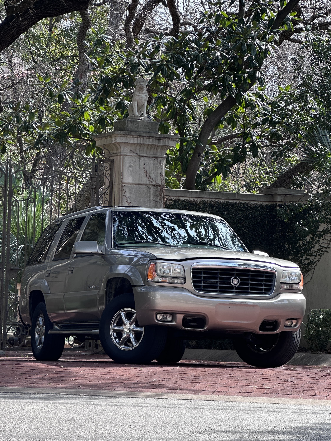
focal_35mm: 77
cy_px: 220
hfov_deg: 19.1
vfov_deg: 25.3
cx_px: 166
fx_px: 982
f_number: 2.8
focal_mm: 9
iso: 32
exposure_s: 1/191
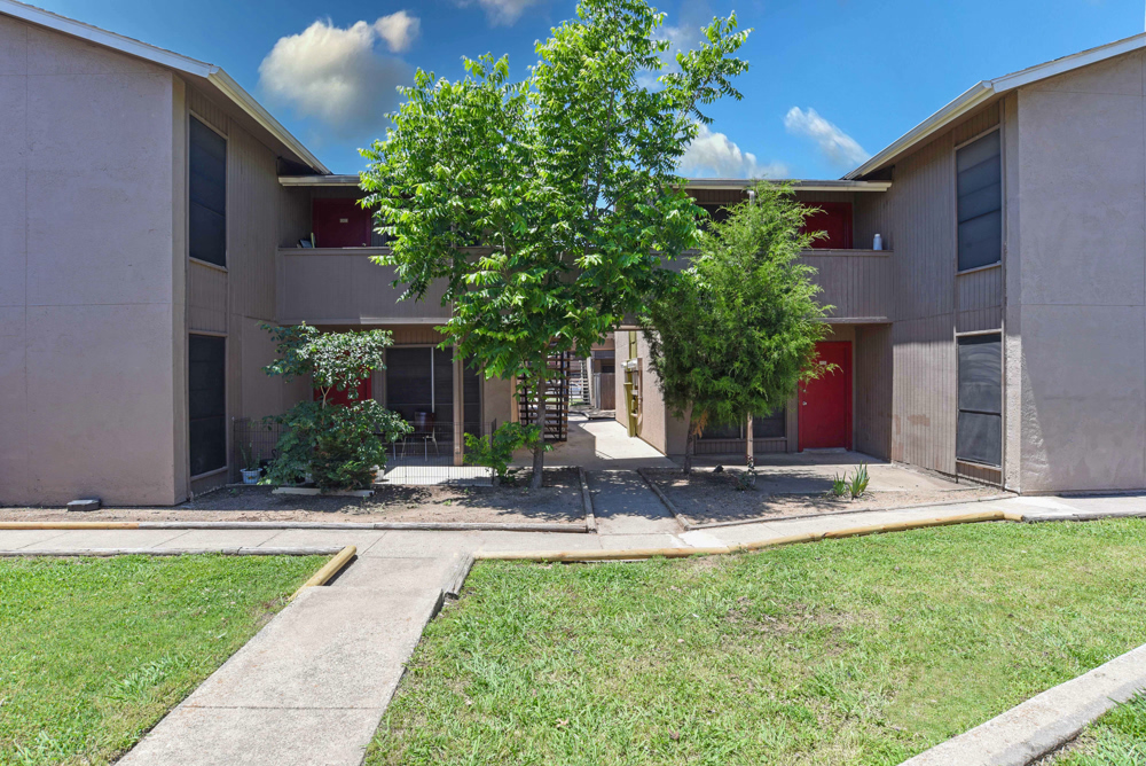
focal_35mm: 18
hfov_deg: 90.0
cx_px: 573
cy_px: 383
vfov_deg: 67.5
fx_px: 573
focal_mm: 18
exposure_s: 1/60
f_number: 11
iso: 100
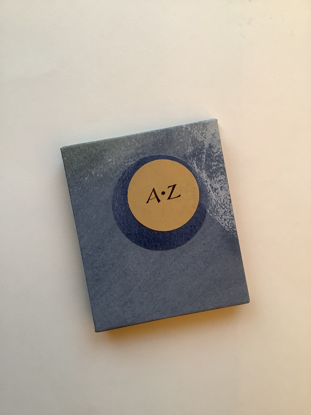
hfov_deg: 45.4
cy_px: 208
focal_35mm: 31
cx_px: 156
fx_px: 371
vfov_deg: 58.4
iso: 320
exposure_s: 1/33
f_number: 2.4
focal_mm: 3.3
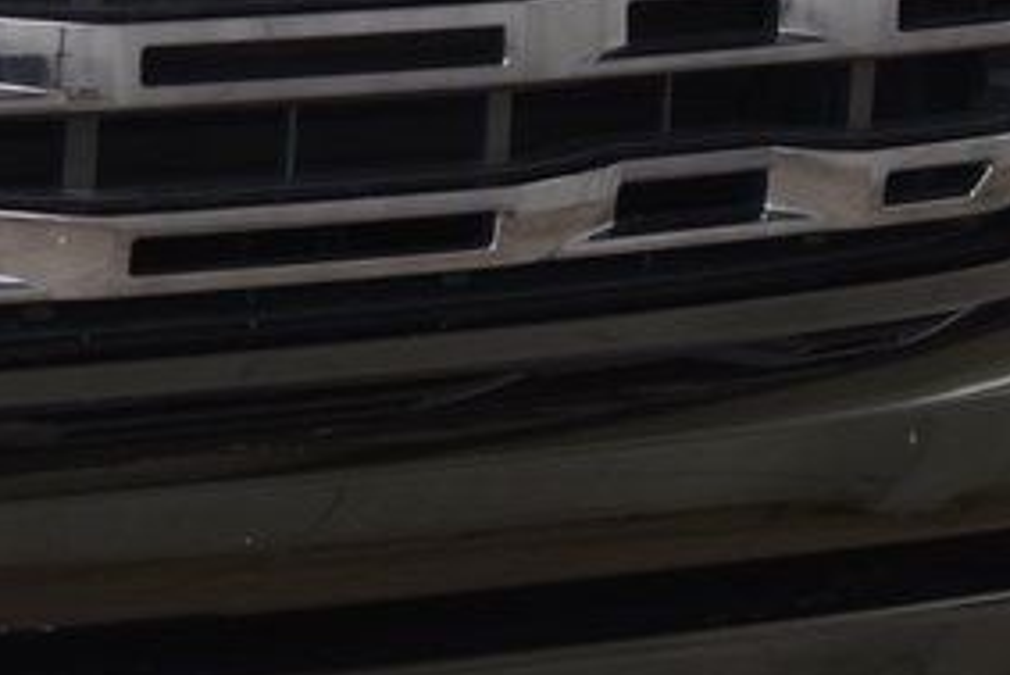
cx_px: -182
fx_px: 7607
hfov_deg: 7.5
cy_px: -252
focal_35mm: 271
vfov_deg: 5.0
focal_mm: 50
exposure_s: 1/15
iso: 640
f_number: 6.3
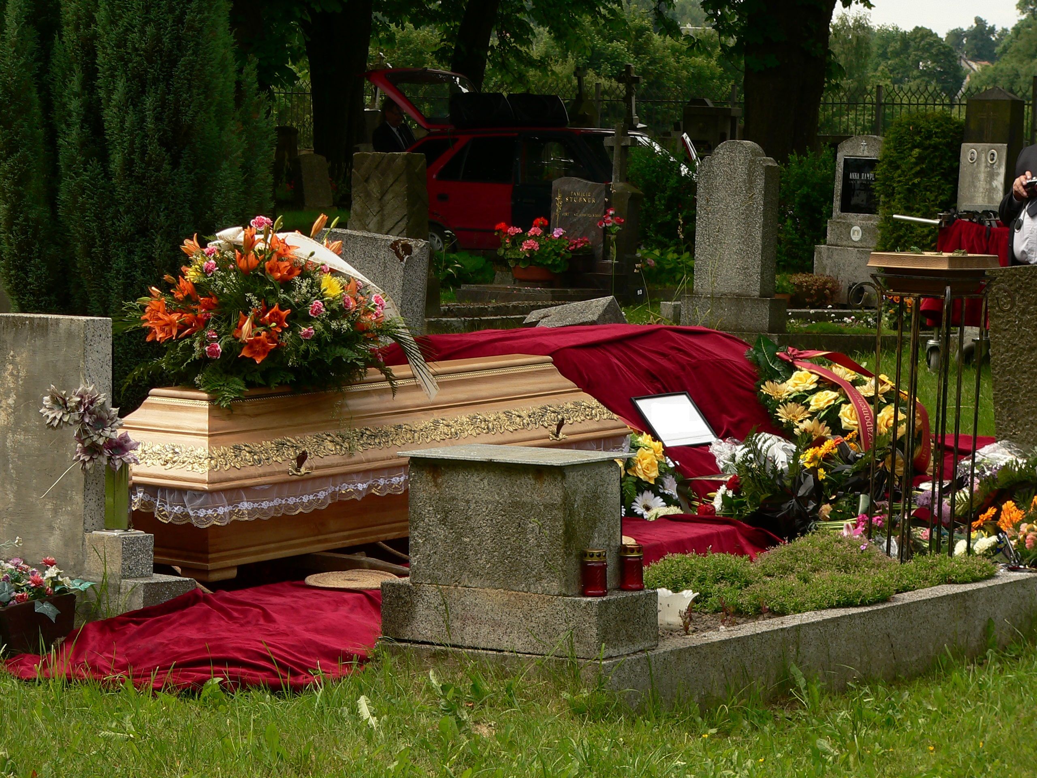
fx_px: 3355
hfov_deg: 17.6
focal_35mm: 112
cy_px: 389
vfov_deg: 13.2
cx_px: 518
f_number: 4
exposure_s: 1/400
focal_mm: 18.6
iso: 80
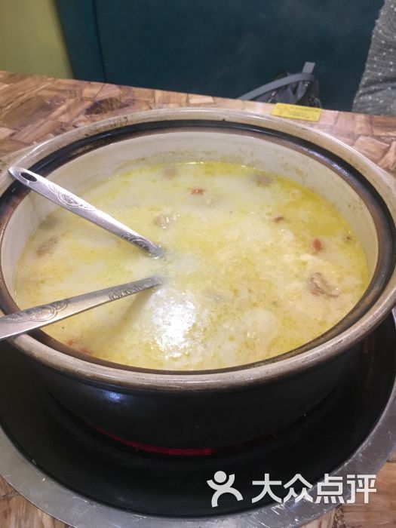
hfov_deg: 48.2
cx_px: 198
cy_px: 264
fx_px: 442
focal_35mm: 29
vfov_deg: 61.7
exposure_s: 1/20
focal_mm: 4.15
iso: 200
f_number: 2.2
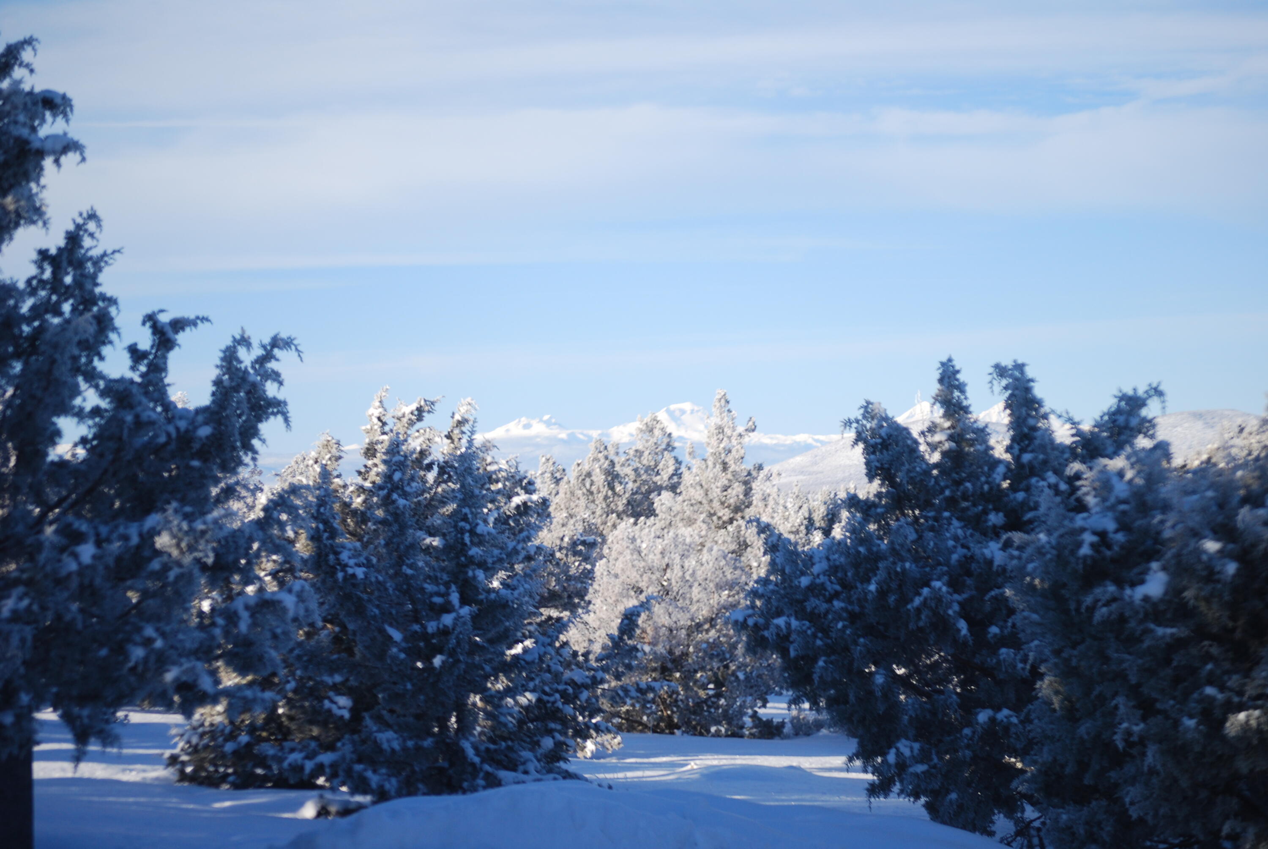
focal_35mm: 99
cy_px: 424
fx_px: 3491
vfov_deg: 13.9
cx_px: 634
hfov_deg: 20.6
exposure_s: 1/400
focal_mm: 66
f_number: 5
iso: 200
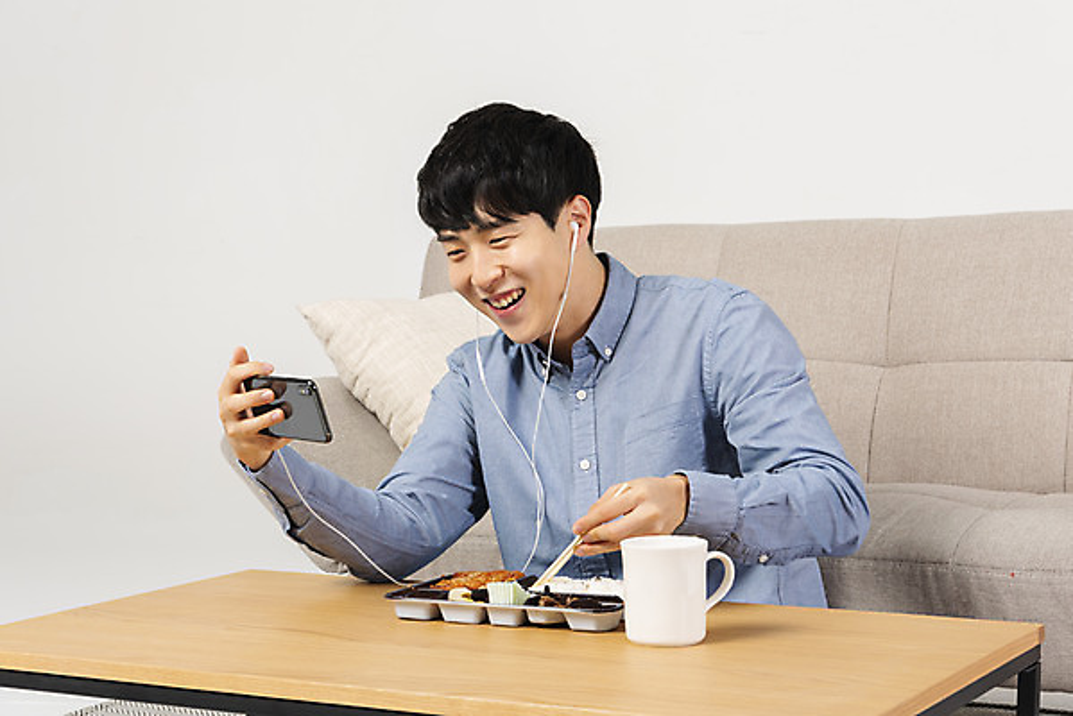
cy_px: 358
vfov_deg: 19.5
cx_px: 536
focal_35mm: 70
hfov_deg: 28.8
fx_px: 2087
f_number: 13
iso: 100
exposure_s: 1/125
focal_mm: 70
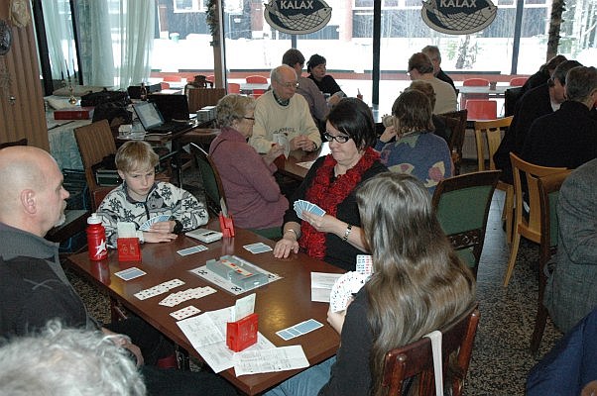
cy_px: 198
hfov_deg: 51.3
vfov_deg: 35.4
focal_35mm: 38
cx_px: 298
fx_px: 621
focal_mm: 25
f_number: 5
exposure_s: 1/60
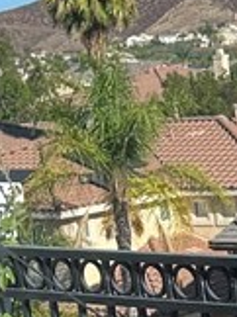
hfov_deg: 9.5
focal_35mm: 152
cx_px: 337
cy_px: 546
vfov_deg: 12.1
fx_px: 1391
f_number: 1.78
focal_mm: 6.86
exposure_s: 1/2252
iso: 80
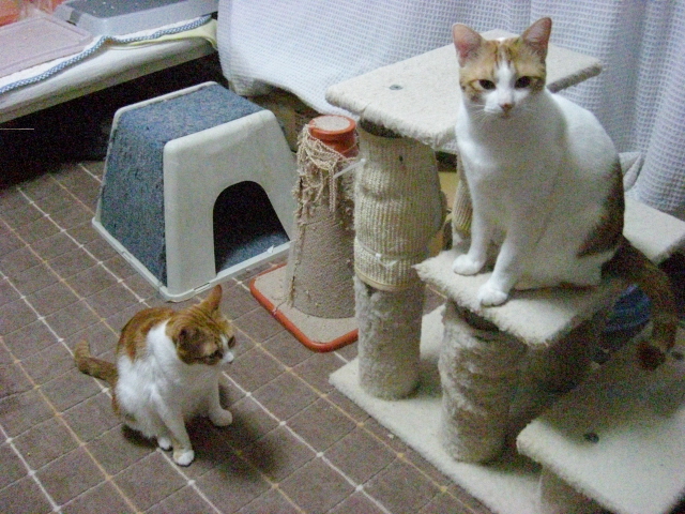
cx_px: 342
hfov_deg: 49.0
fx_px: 752
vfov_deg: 37.7
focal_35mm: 38
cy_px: 257
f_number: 2.8
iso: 3200
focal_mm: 7.9
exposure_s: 1/160
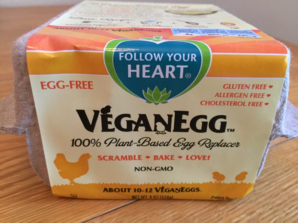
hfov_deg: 61.7
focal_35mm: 29
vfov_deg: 48.2
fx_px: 250
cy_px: 112
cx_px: 149
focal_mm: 4.15
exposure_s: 1/30
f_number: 2.2
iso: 160
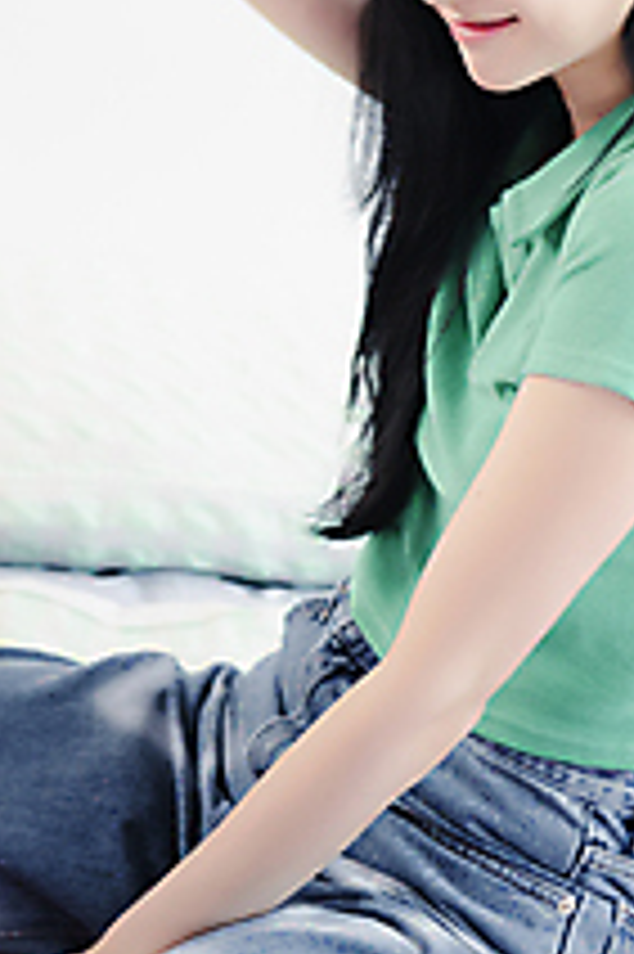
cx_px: 380
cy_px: 63
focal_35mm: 117
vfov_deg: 17.2
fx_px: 3096
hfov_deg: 11.7
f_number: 2.8
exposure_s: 1/100
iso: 400
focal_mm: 62
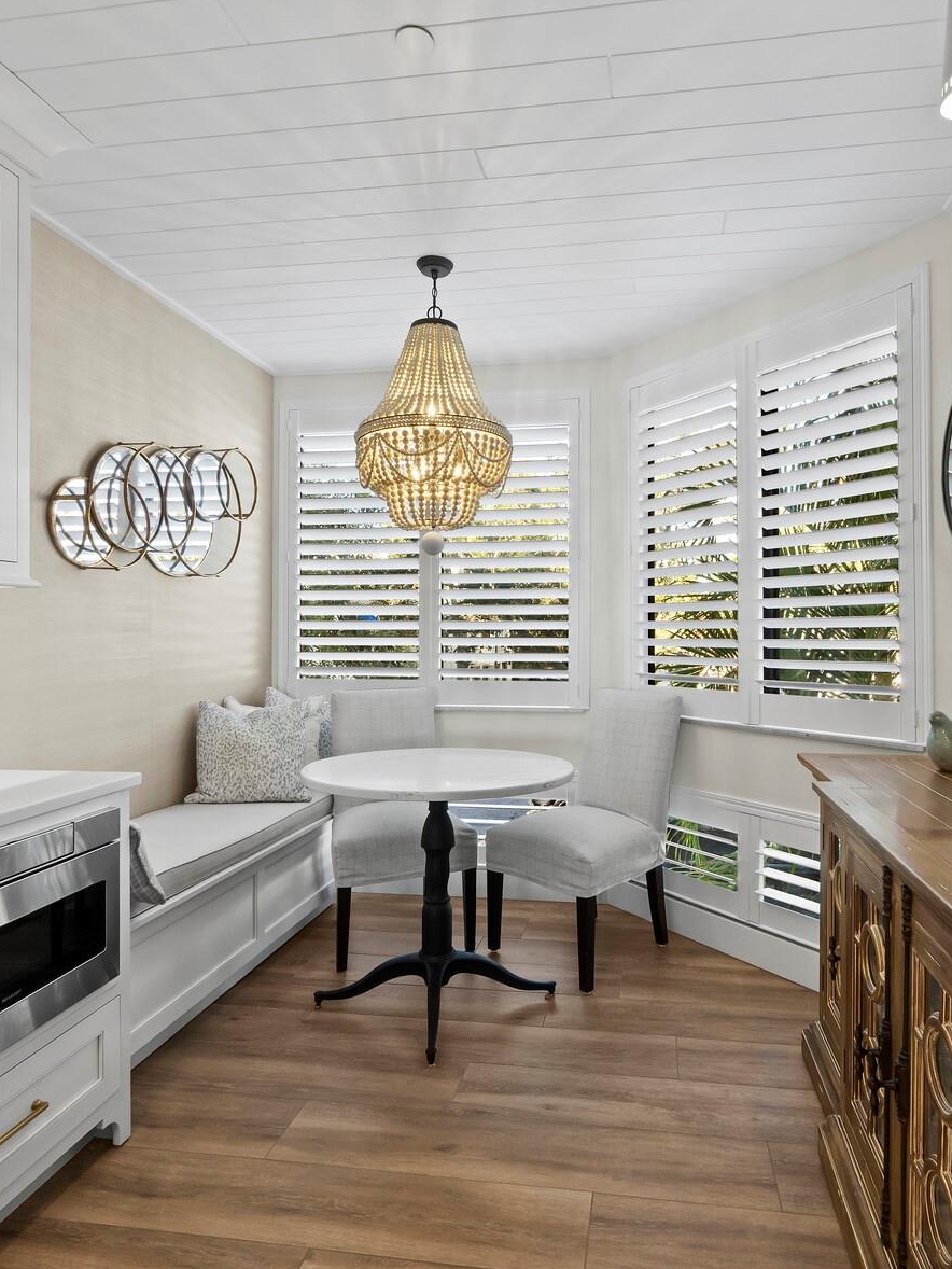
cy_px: 626
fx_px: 696
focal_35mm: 19
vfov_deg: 84.6
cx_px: 544
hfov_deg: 68.4
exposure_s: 1/2
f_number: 13
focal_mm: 7
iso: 320
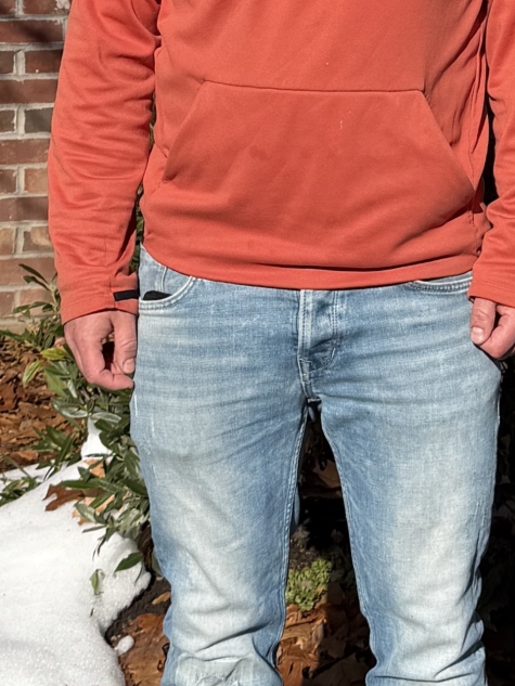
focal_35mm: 97
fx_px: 1924
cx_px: 306
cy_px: -186
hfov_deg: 15.2
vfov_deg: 18.9
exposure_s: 1/5714
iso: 80
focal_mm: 6.76
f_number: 1.78
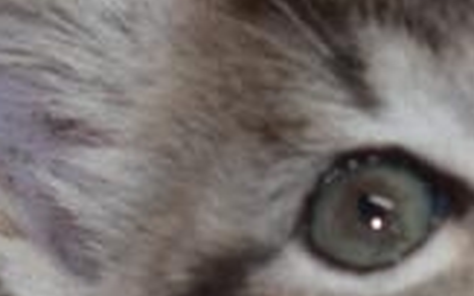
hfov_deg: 4.5
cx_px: -195
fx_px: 5994
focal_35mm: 464
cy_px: 171
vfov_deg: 2.8
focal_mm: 55
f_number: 5.6
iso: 720
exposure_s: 1/60
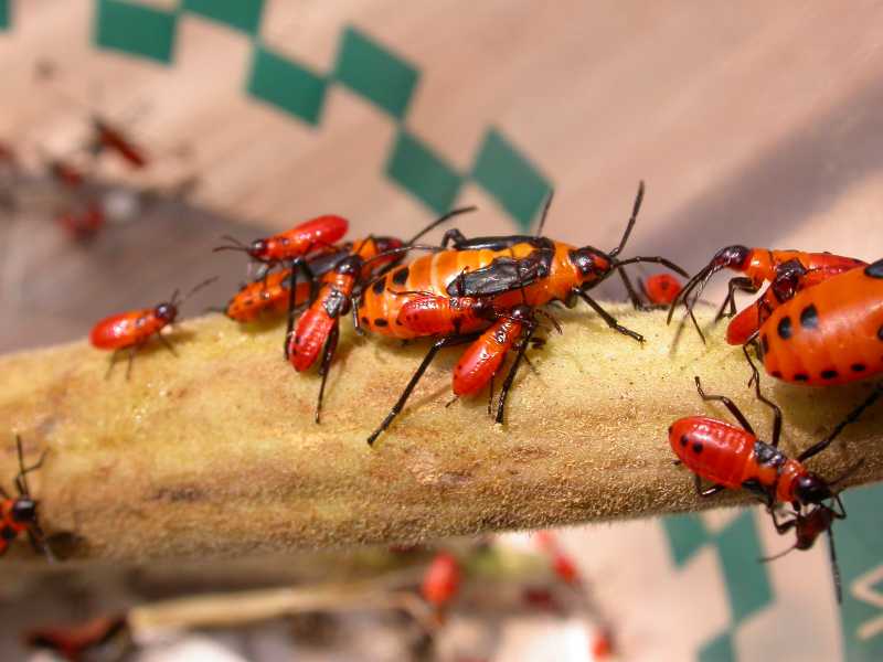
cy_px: 331
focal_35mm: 78
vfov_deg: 18.9
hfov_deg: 25.0
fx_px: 1990
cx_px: 442
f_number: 7.9
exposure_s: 1/186
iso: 100
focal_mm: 16.2
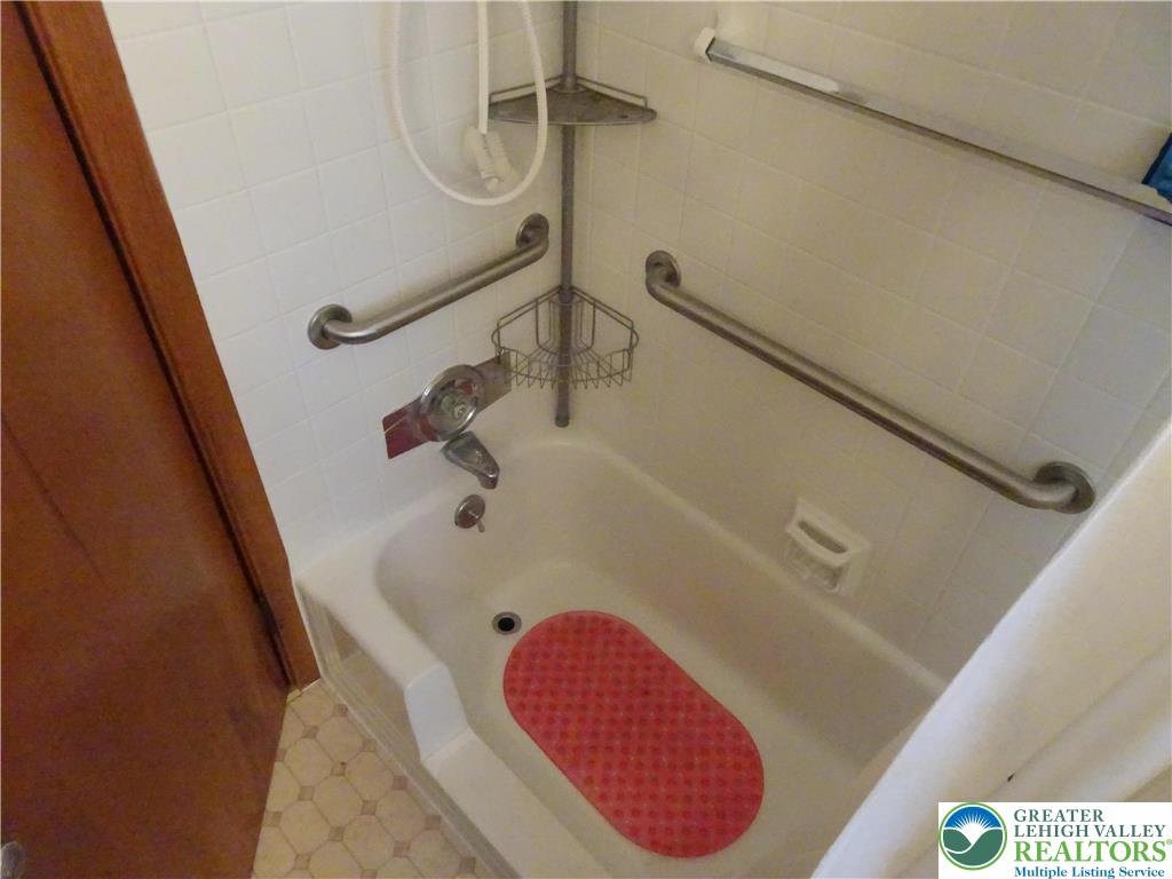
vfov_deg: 56.8
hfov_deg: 71.6
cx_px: 586
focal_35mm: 24
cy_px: 440
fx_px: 813
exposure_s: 1/125
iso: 3200
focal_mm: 4.1
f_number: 3.5
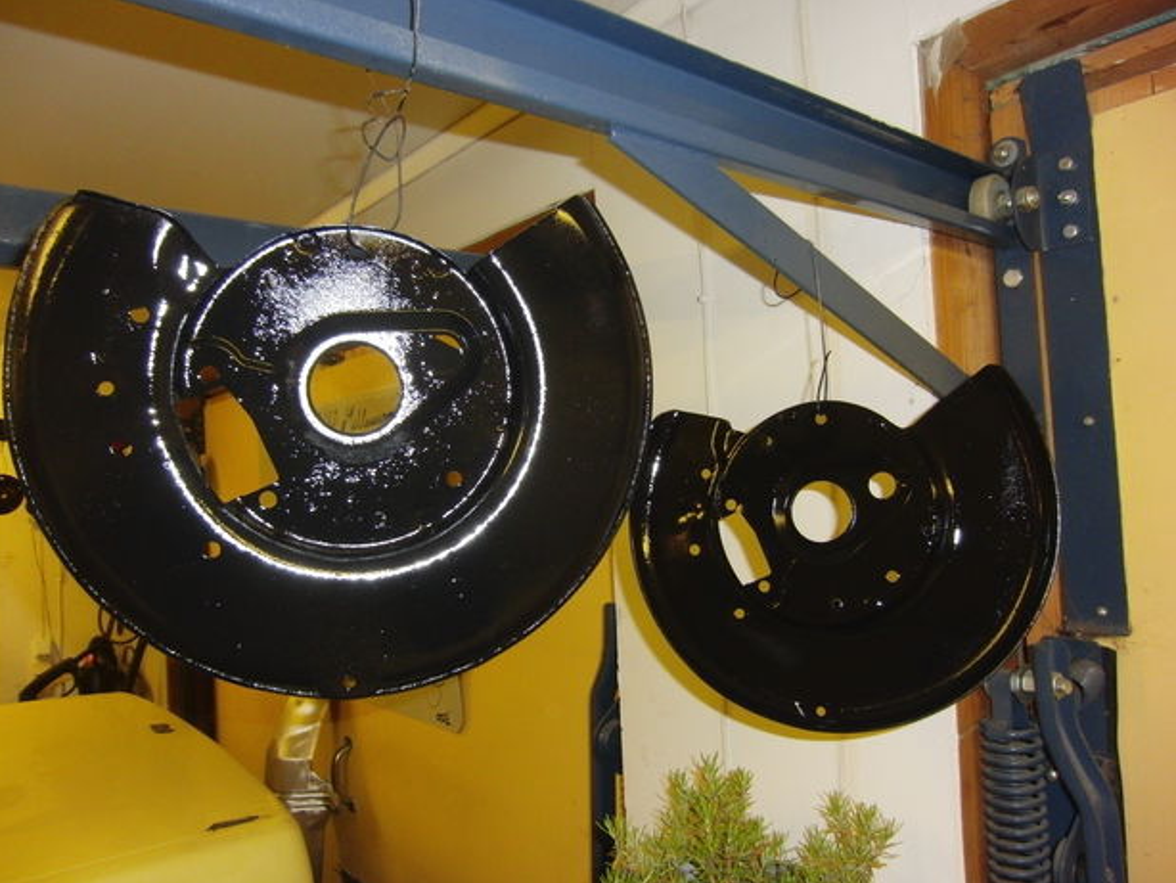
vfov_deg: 54.9
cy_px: 458
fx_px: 850
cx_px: 596
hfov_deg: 69.4
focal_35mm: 25
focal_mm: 4.3
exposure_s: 1/60
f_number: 3.2
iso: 400
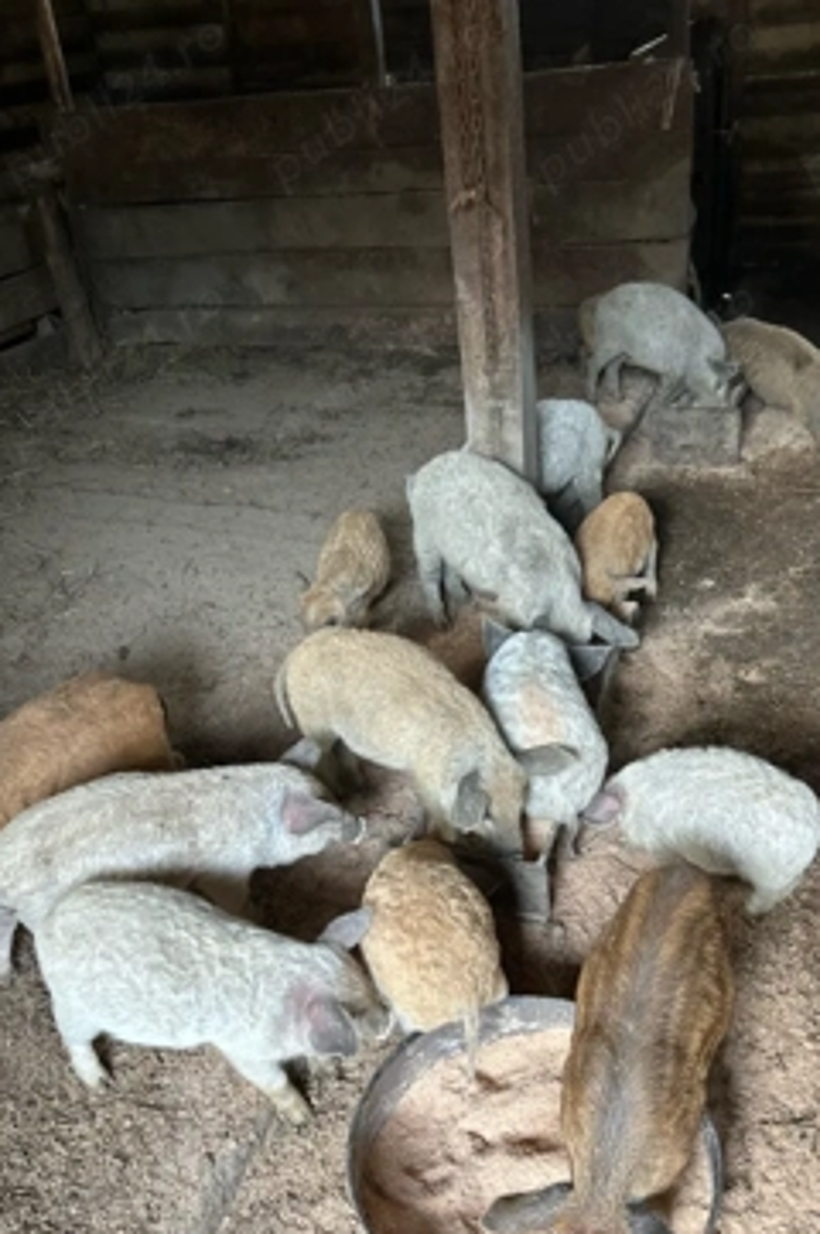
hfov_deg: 43.5
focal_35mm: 30
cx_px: 448
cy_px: 677
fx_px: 1027
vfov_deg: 61.8
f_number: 1.5
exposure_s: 1/60
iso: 160
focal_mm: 5.7
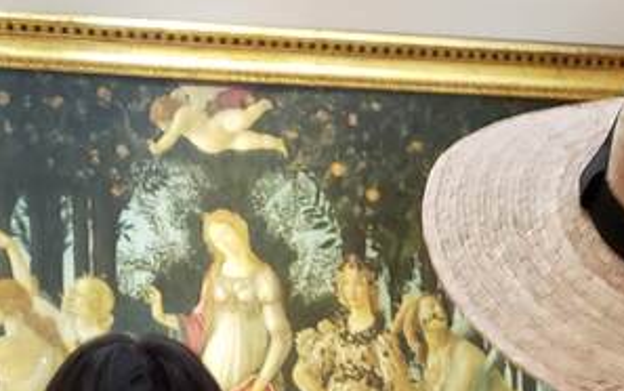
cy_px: 700
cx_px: 231
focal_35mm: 95
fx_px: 1616
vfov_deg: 12.6
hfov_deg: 21.8
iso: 250
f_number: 1.5
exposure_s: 1/24
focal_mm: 4.3
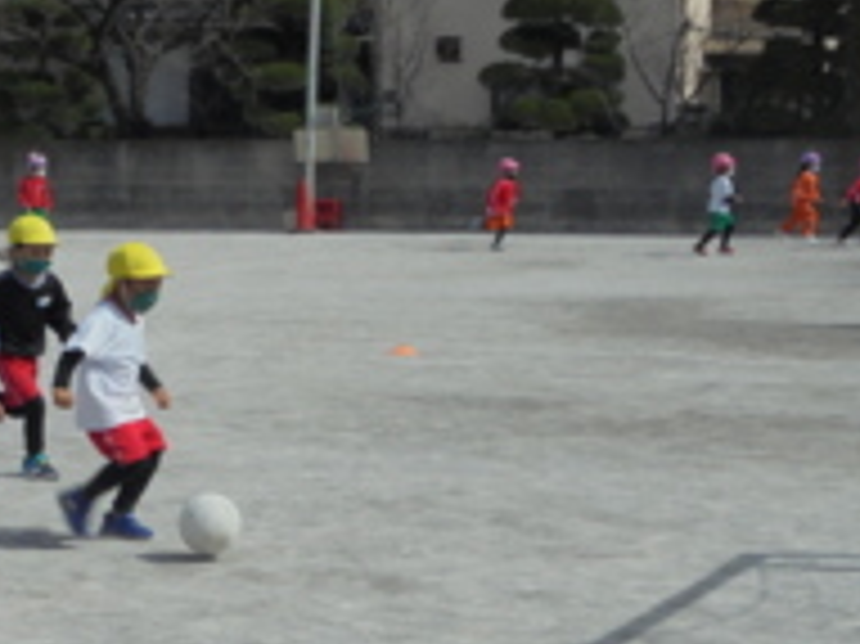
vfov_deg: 16.3
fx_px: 2235
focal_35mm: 90
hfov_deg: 21.6
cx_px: 221
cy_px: 495
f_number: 15.3
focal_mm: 8.9
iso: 100
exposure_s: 1/125
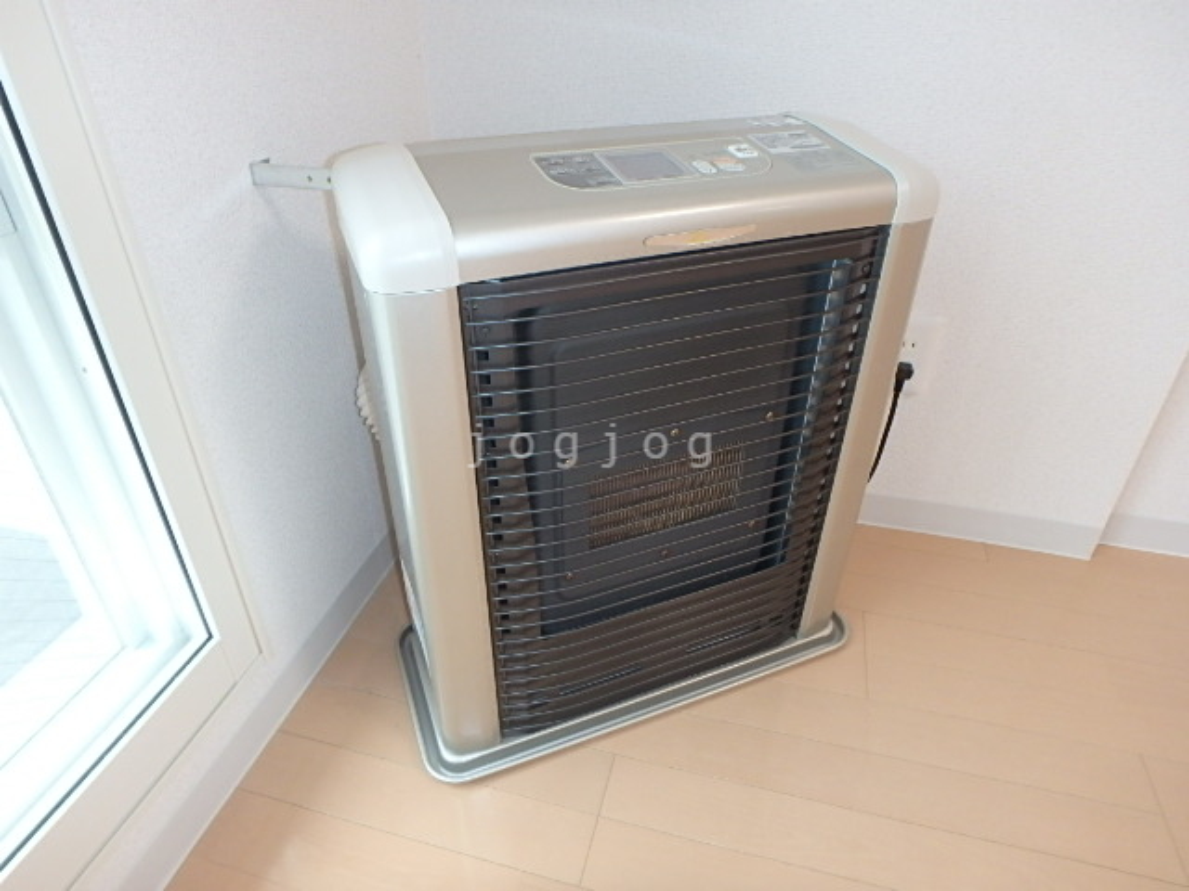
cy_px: 446
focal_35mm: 21
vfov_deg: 63.4
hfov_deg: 79.0
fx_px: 721
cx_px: 594
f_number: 3.5
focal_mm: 3.7
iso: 400
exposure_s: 1/30
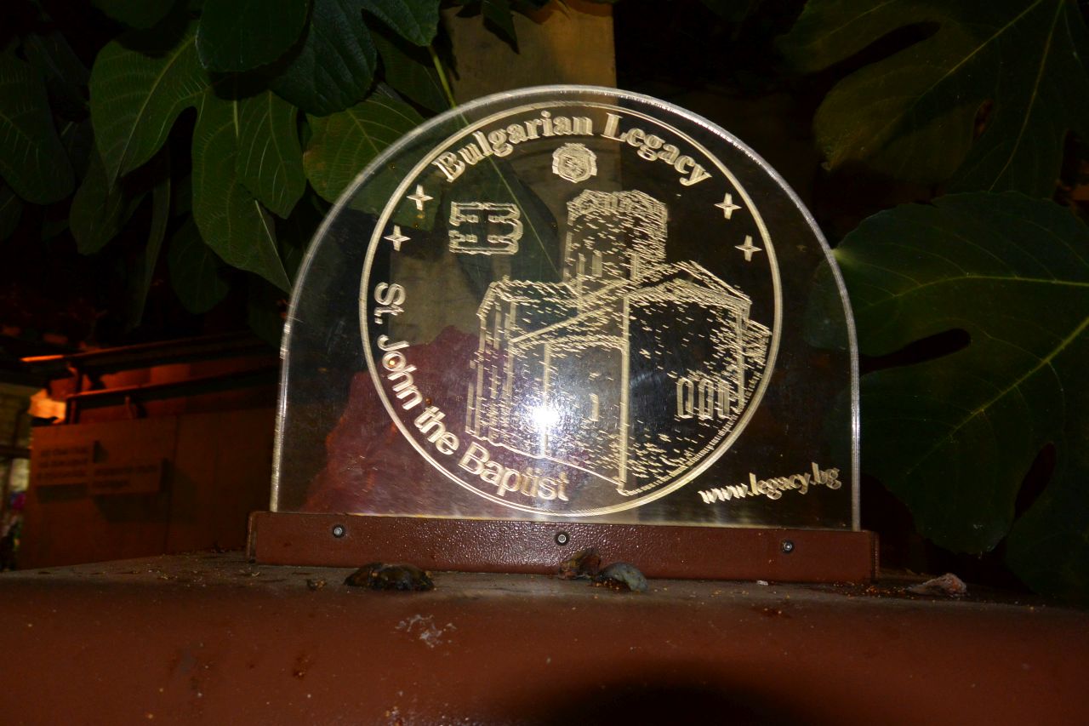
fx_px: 817
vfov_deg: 47.9
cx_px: 544
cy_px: 363
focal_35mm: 27
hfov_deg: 67.4
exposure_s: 1/15
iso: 400
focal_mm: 10
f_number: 3.5
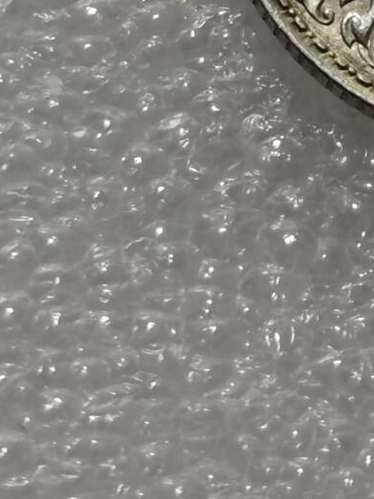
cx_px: 426
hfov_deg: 5.9
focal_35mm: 249
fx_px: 3586
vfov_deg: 7.8
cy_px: -309
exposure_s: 1/135
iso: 50
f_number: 1.8
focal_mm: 5.58
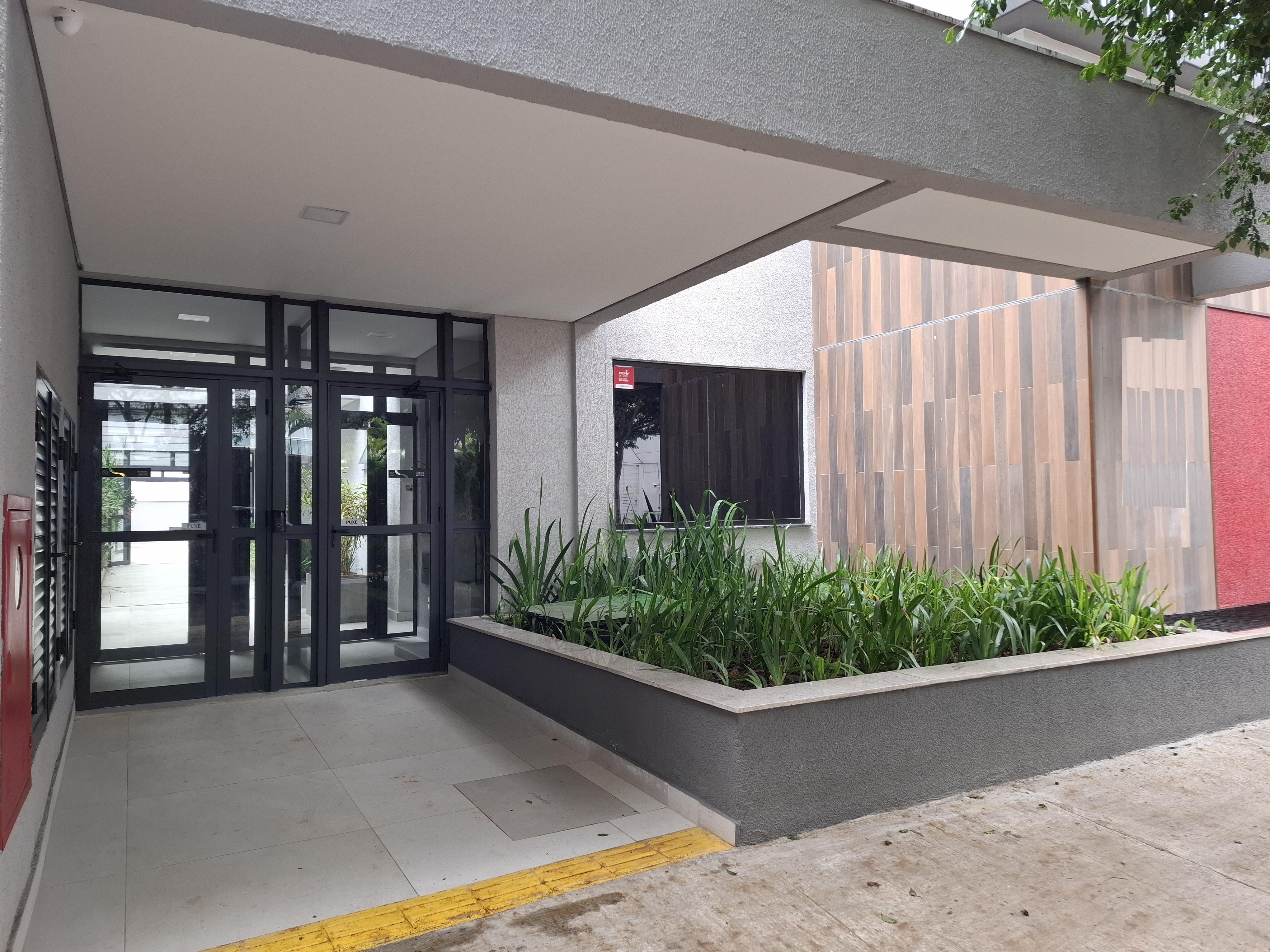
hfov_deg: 73.9
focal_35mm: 23
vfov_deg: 58.9
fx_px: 844
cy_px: 476
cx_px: 635
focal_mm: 5.54
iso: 200
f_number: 1.8
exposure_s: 1/120
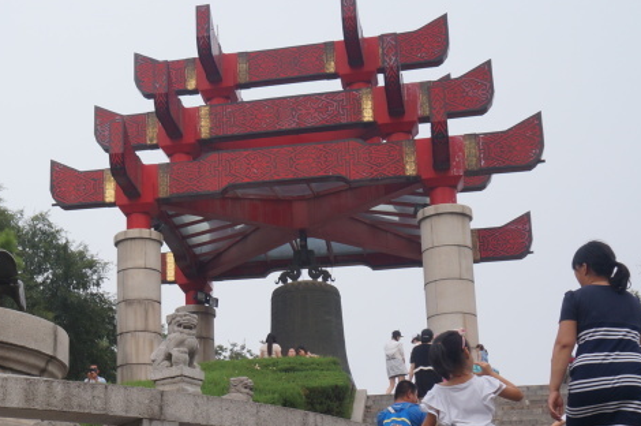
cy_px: 270
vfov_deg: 18.1
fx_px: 1335
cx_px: 4
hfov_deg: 25.7
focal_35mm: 75
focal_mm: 23
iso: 200
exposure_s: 1/125
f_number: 10
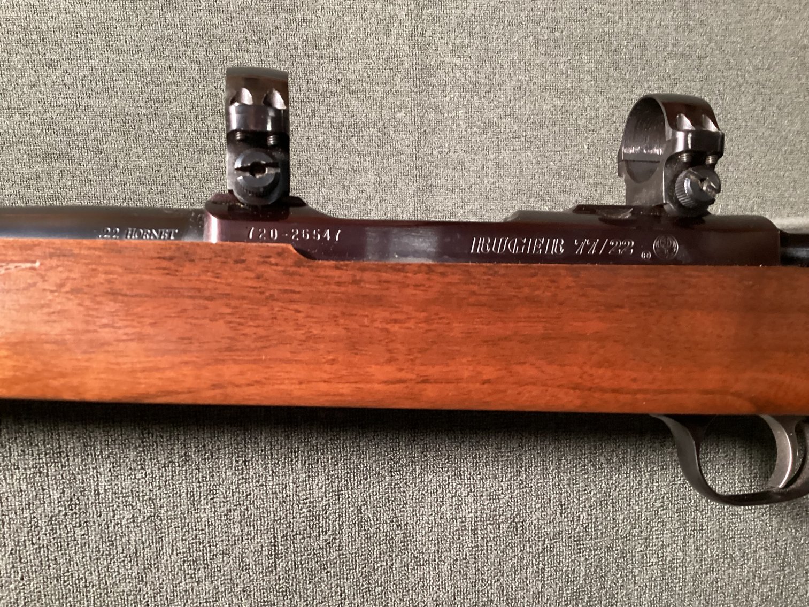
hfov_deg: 58.3
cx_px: 404
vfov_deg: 45.4
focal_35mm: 31
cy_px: 304
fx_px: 725
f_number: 2.4
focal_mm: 3.3
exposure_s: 1/25
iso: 400
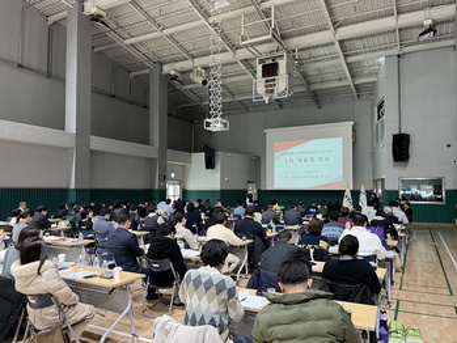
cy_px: 172
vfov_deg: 53.1
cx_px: 228
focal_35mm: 26
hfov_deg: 67.3
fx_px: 343
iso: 160
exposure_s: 1/60
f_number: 1.6
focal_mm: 5.1
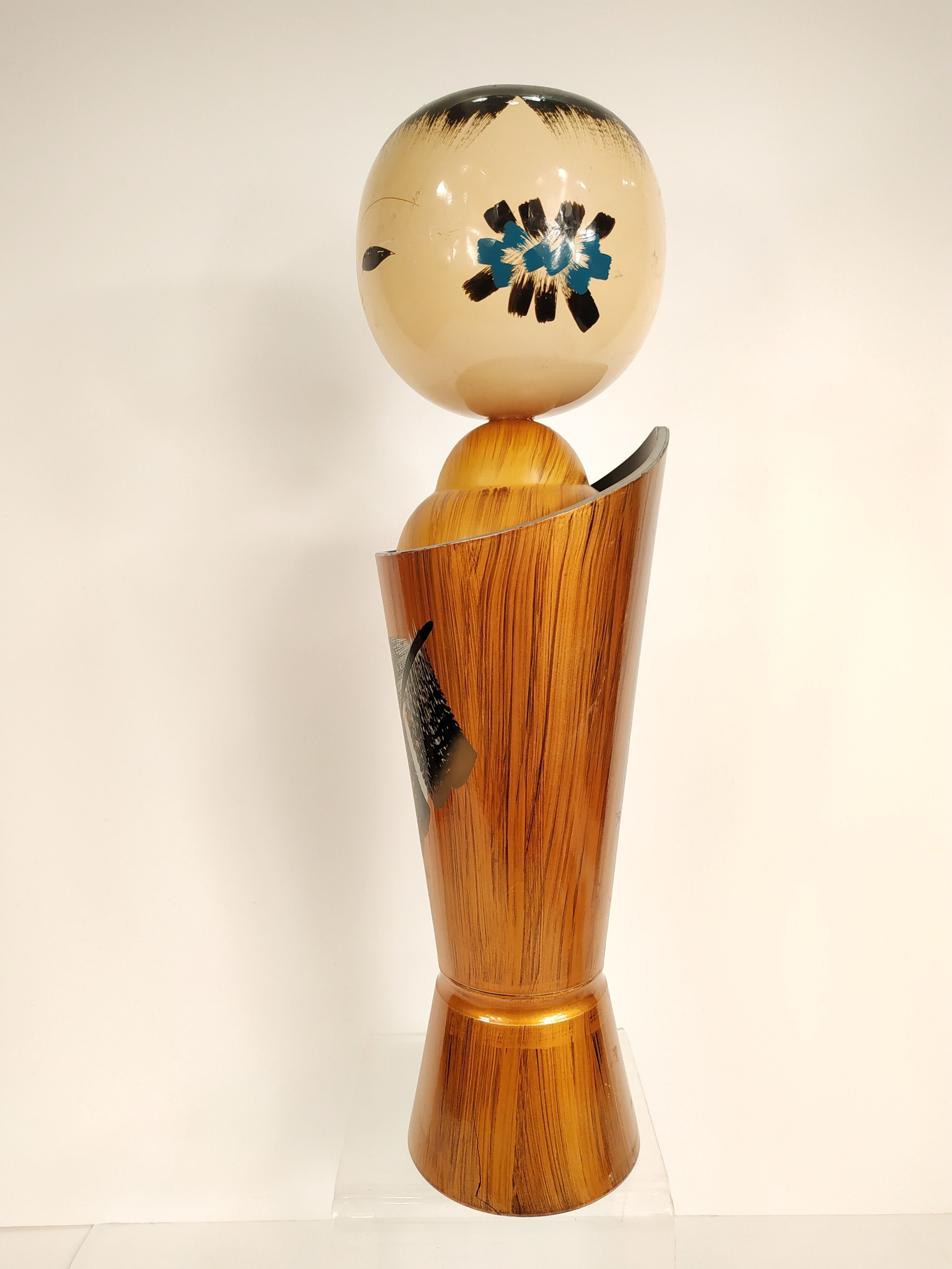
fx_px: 880
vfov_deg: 71.6
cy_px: 634
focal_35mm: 24
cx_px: 476
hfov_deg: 56.8
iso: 160
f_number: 1.9
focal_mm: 3.94
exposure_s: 1/100
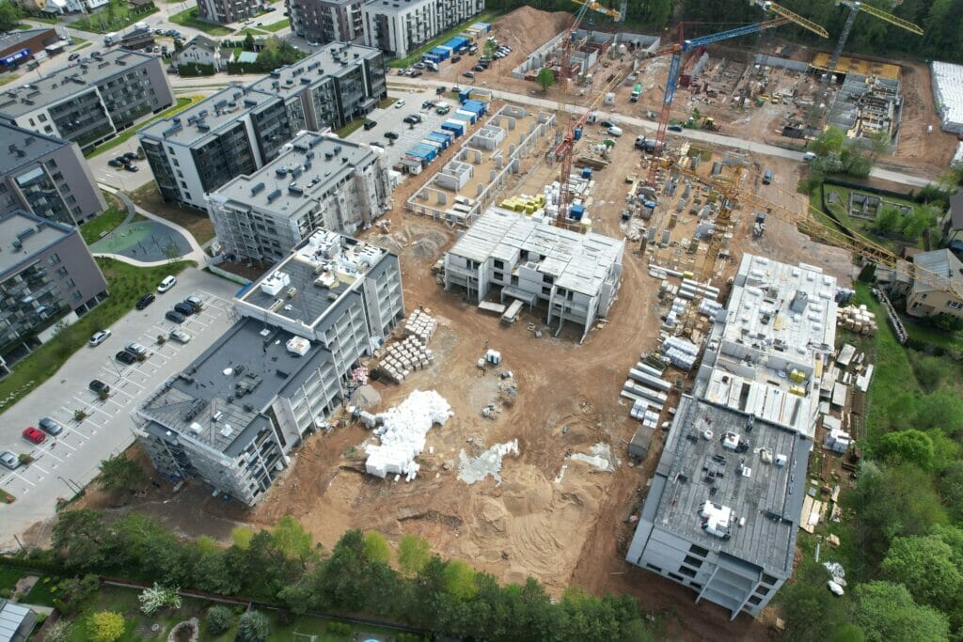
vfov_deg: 57.2
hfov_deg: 78.6
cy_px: 321
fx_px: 589
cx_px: 482
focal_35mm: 22
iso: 100
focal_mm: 8.38
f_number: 2.8
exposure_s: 1/1000
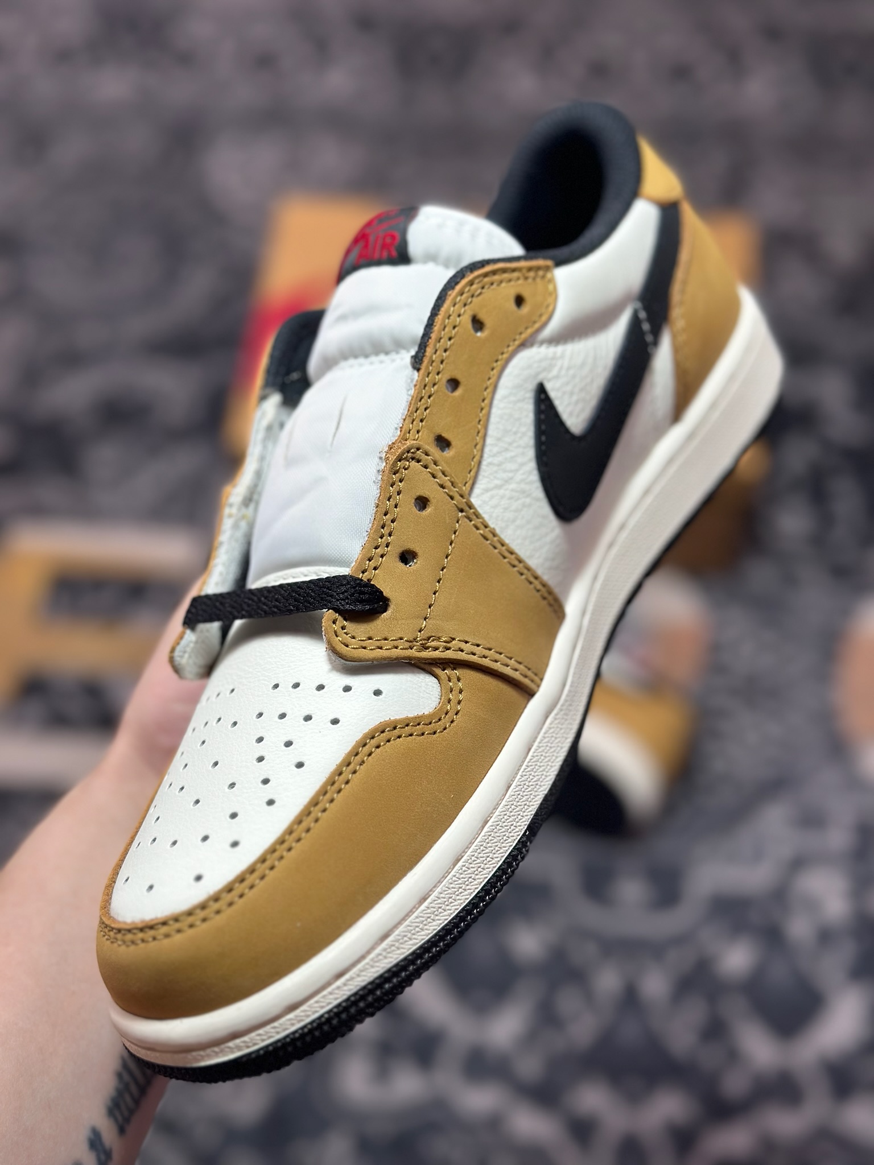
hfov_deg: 30.3
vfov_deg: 39.7
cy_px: 582
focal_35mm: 48
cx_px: 437
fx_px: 1616
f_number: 1.78
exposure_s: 1/729
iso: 80
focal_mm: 6.86
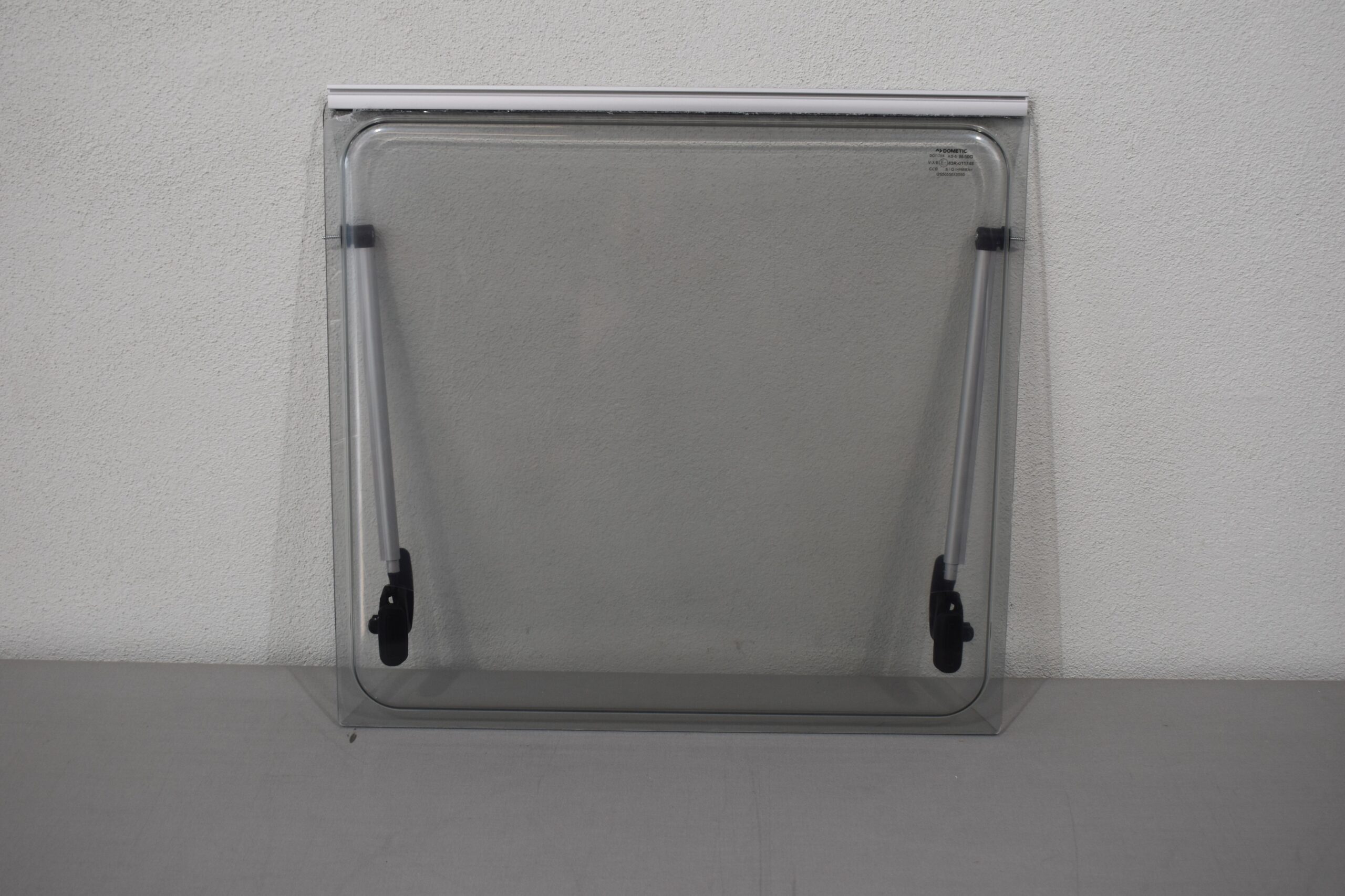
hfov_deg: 47.9
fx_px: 1513
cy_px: 448
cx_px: 672
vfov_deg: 33.0
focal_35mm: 40
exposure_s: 1/125
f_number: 5.6
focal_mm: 27
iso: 280
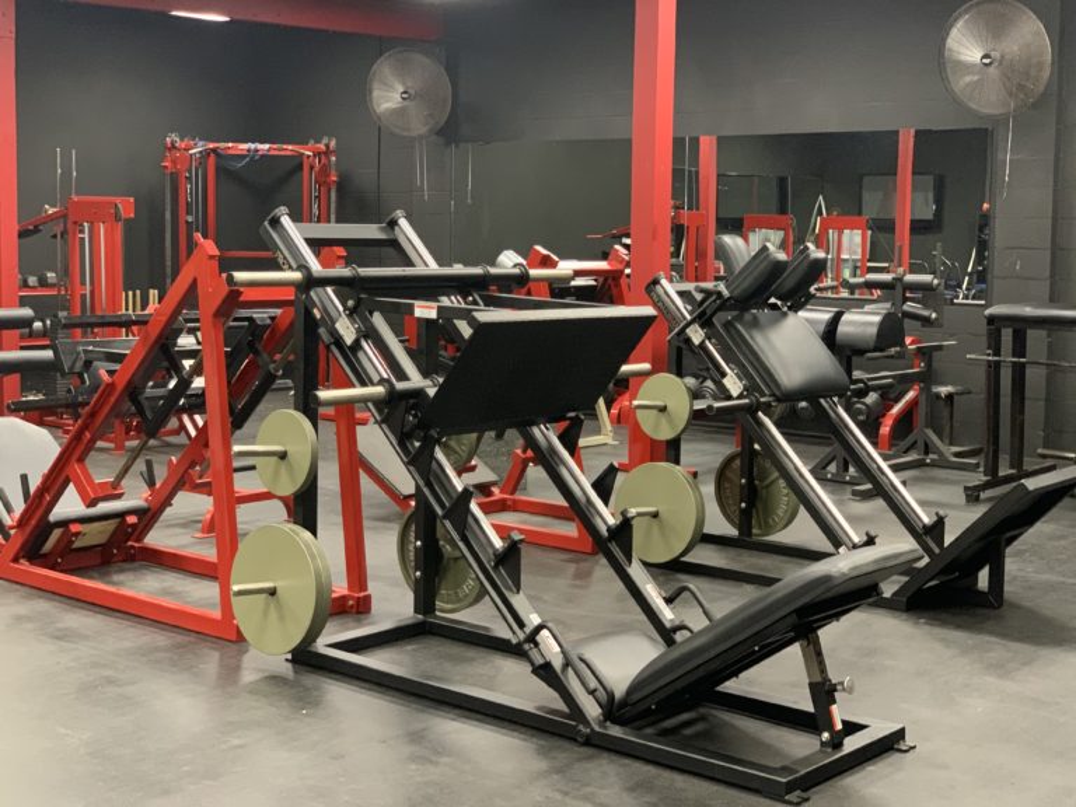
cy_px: 404
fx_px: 1616
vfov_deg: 28.0
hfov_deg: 36.8
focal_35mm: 52
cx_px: 538
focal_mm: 6
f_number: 2.4
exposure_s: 1/30
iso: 500
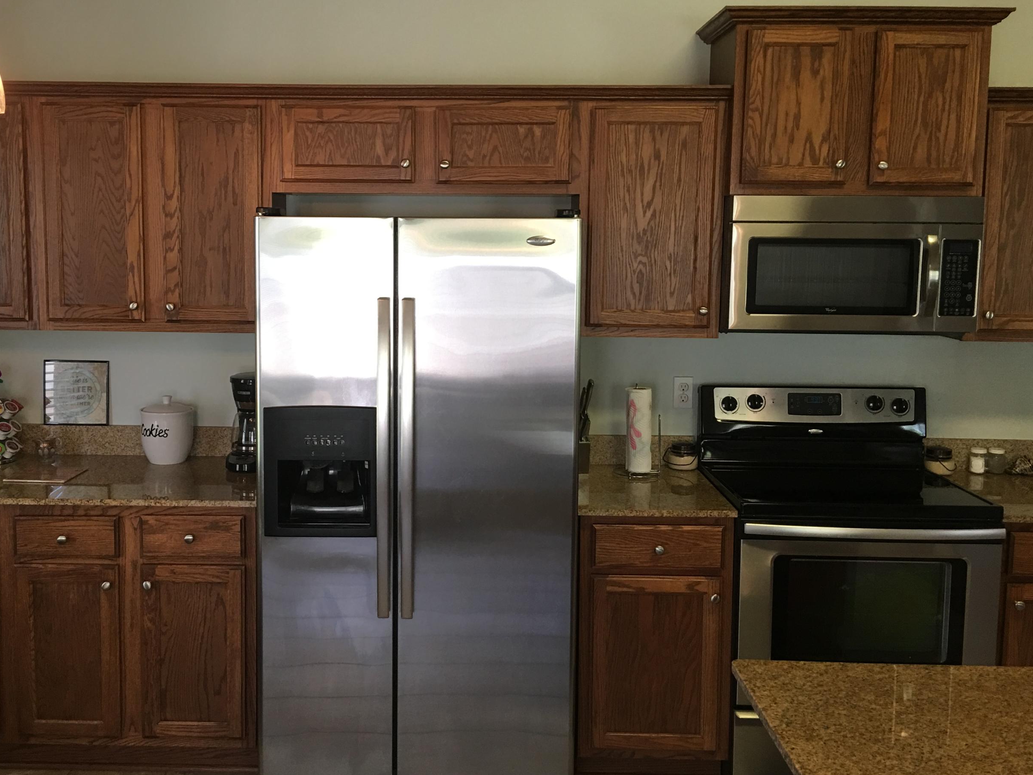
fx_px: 1074
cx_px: 438
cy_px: 358
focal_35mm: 36
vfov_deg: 39.6
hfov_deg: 51.2
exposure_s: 1/33
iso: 50
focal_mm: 4.15
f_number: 2.2
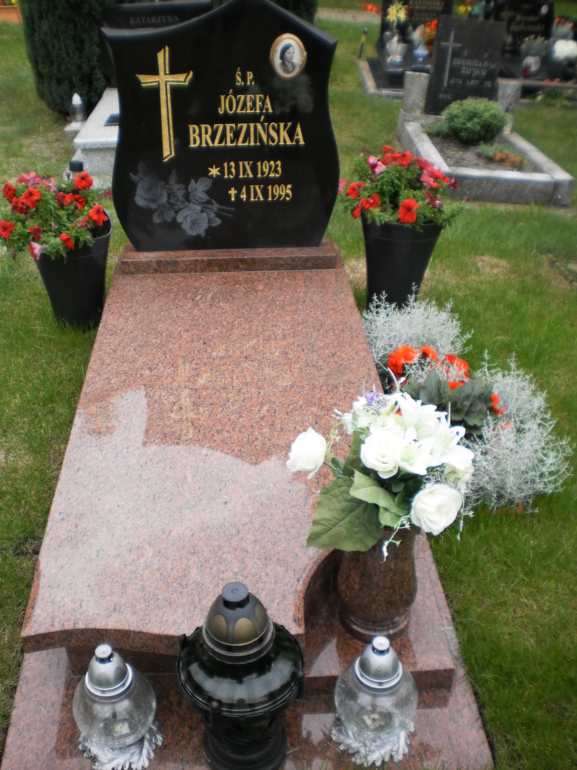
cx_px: 288
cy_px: 385
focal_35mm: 36
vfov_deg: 51.4
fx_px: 800
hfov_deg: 39.7
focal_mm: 6.3
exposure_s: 1/320
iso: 100
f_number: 3.1
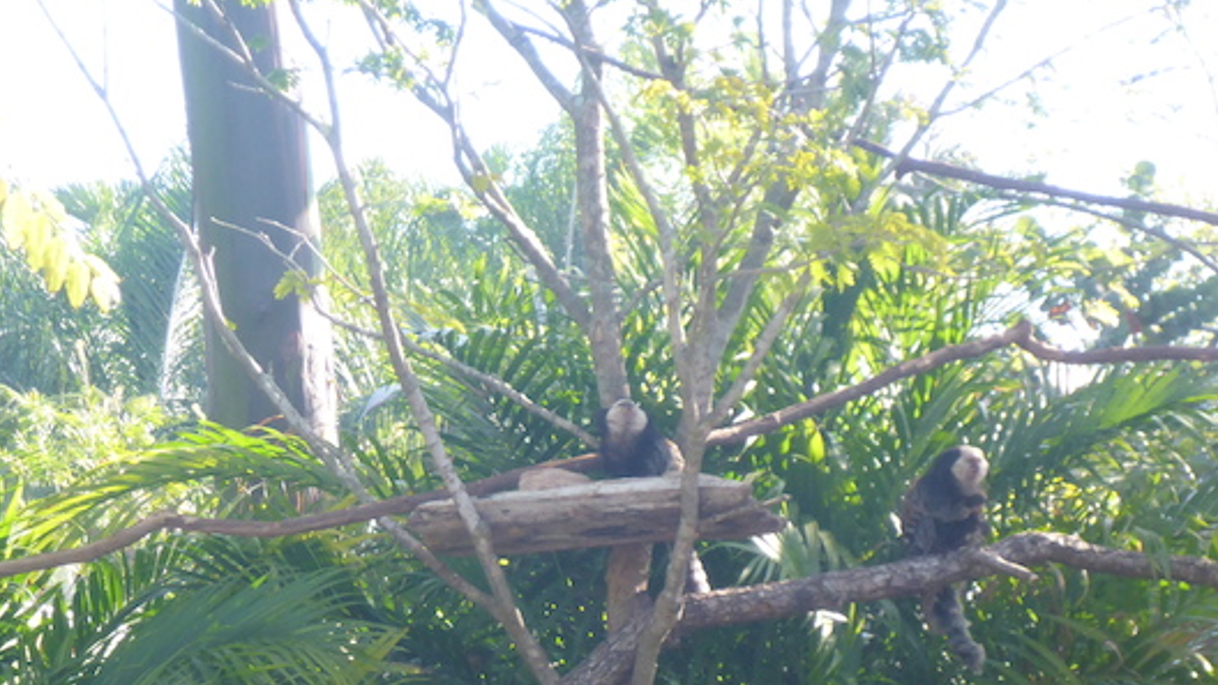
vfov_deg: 7.8
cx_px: 608
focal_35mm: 155
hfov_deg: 13.9
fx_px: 5006
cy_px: 452
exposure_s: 1/125
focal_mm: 22.8
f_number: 5.9
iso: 400
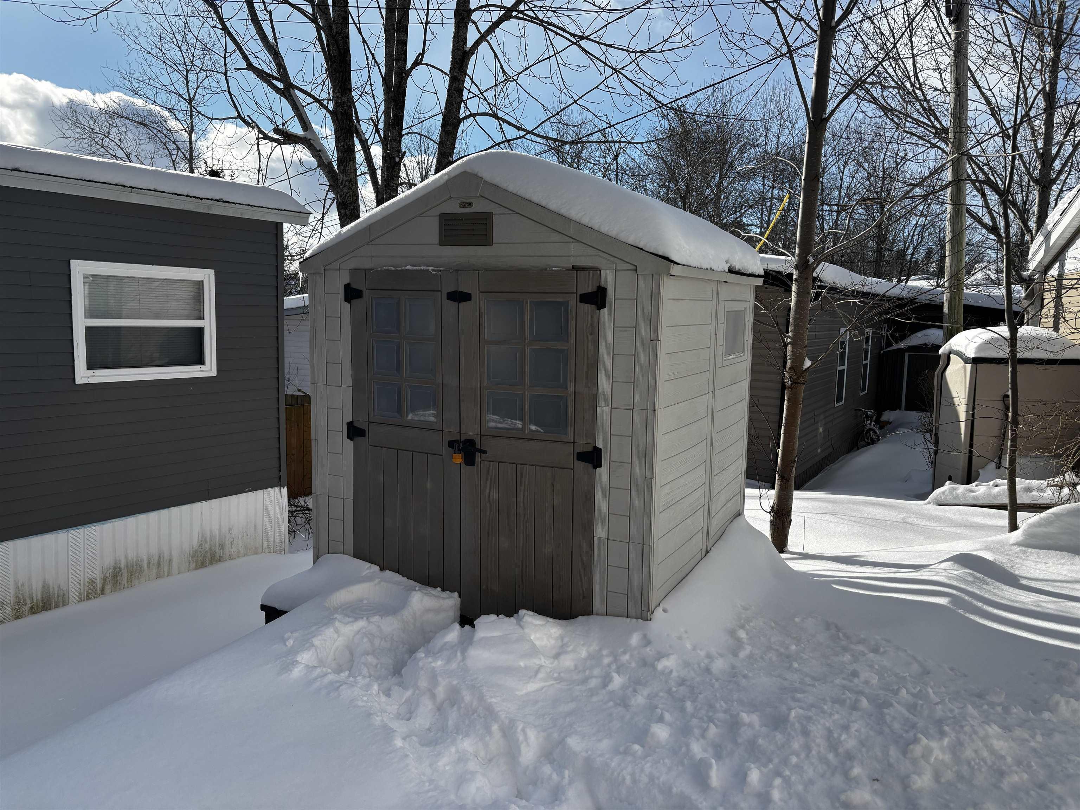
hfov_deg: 67.3
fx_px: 811
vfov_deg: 53.1
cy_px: 405
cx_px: 540
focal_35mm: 26
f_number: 1.6
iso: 50
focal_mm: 5.96
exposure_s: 1/3650
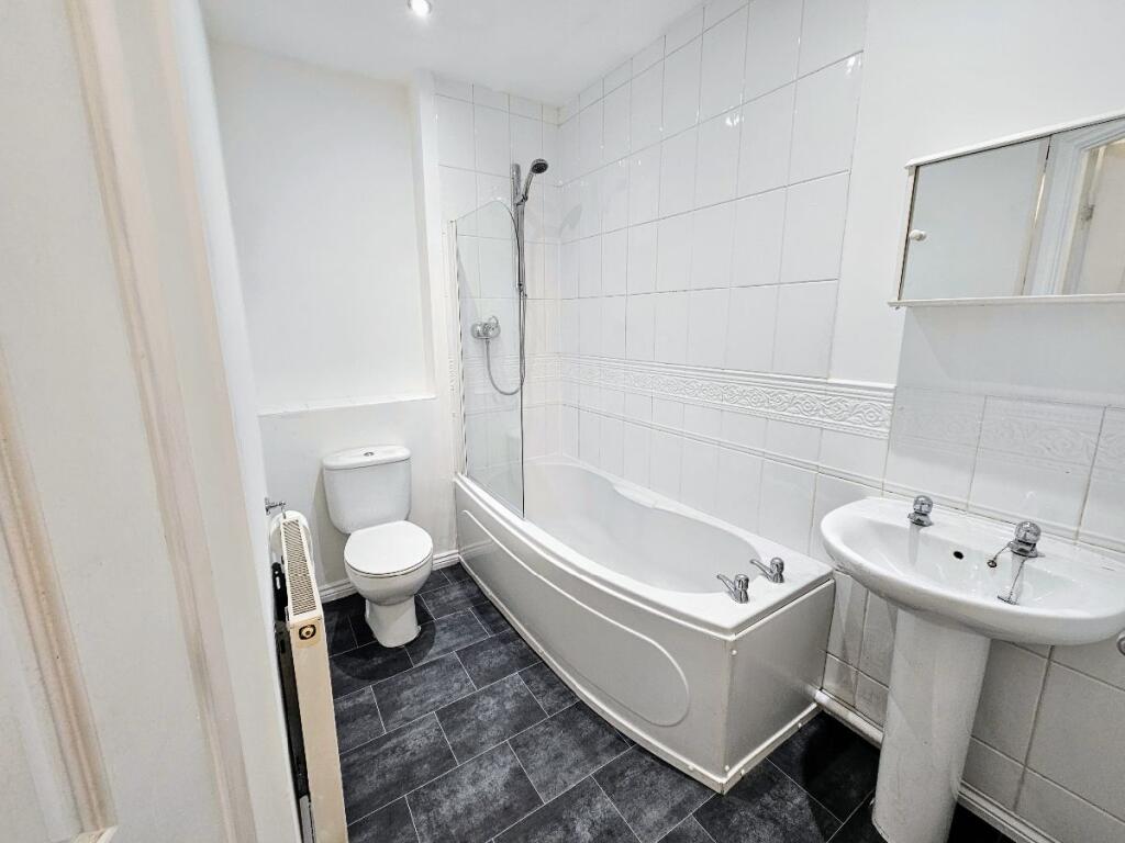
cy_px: 422
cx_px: 562
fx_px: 422
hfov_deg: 106.2
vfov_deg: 89.9
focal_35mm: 13
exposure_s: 1/50
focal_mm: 2.2
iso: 160
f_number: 2.2
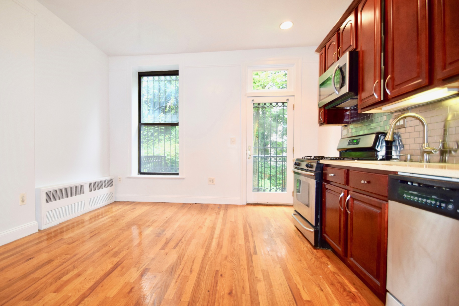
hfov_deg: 96.6
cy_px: 158
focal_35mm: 16
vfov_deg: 73.7
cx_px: 215
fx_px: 204
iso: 800
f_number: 4.5
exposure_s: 1/80
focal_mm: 10
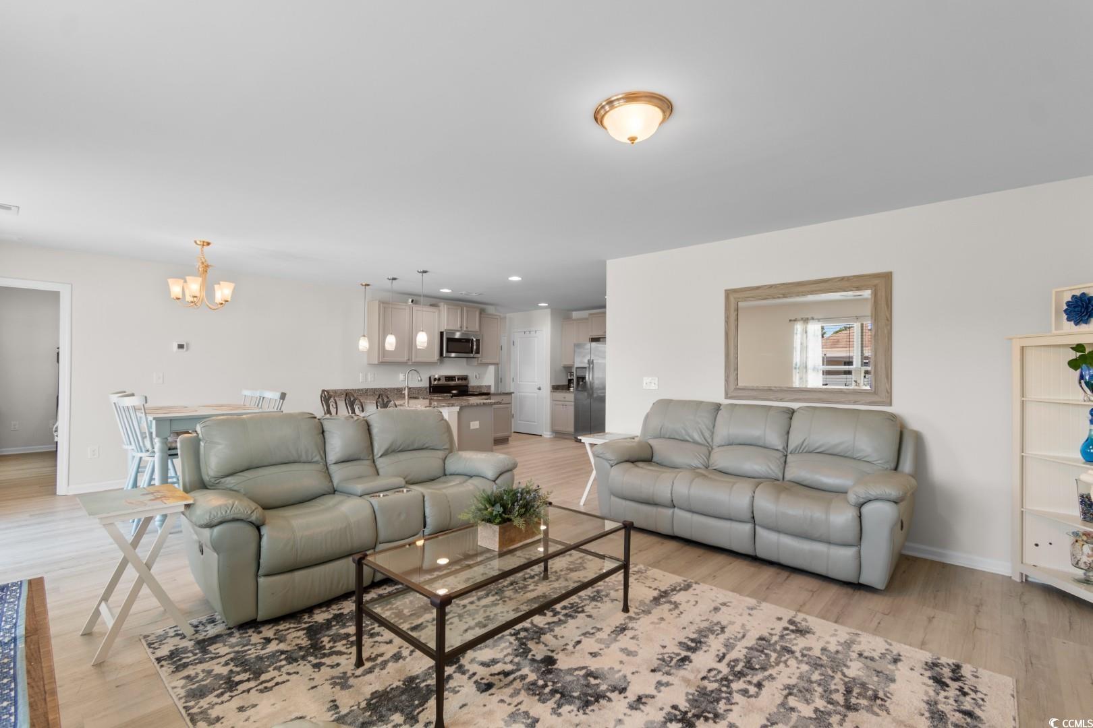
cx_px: 546
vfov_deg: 77.3
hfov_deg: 100.4
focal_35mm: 15
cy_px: 364
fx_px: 455
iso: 100
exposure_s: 1/1.25
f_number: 4.5
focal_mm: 10
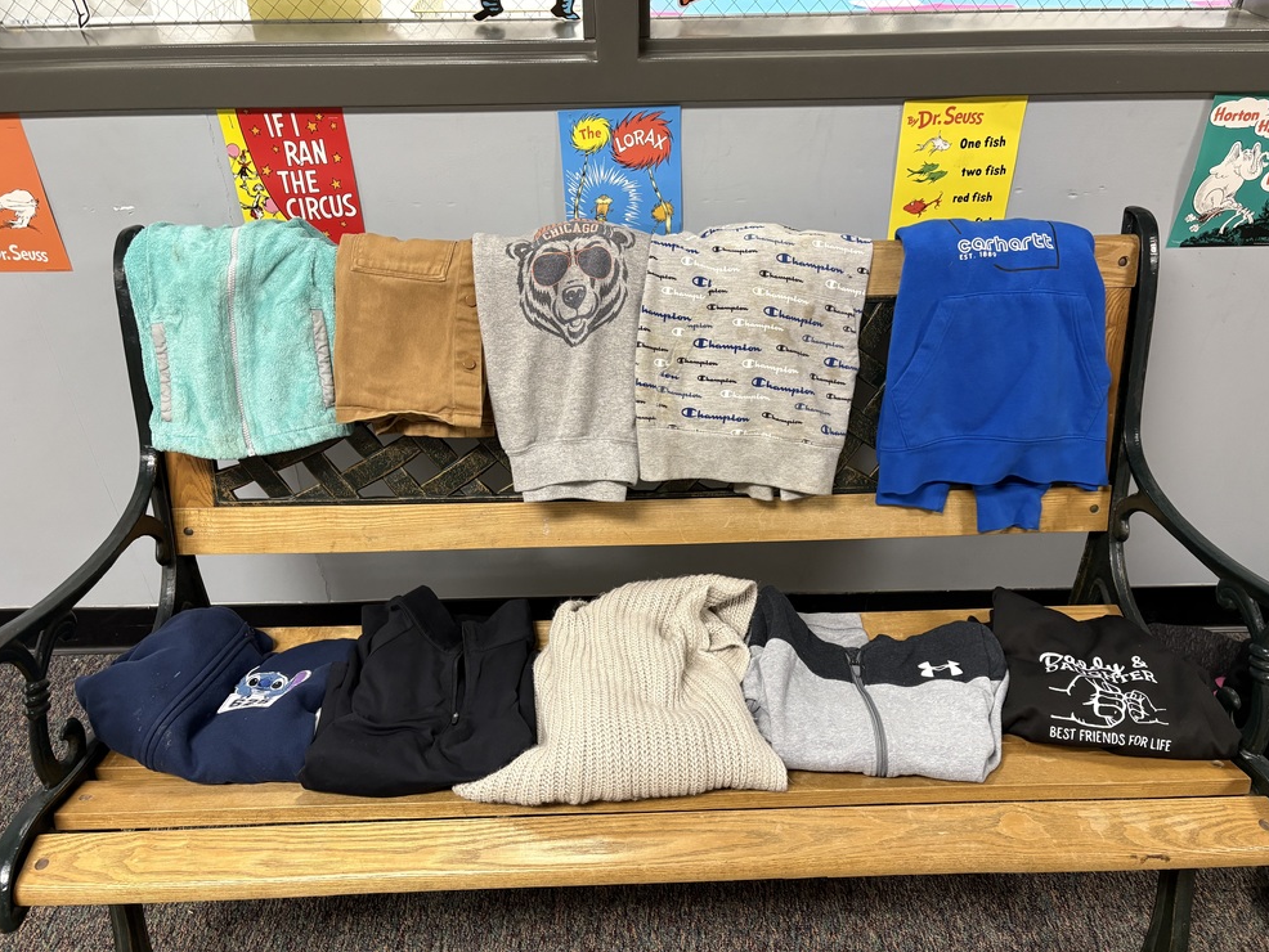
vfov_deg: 51.4
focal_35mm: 27
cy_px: 476
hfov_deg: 65.3
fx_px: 990
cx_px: 634
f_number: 1.6
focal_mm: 5.96
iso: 250
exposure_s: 1/60
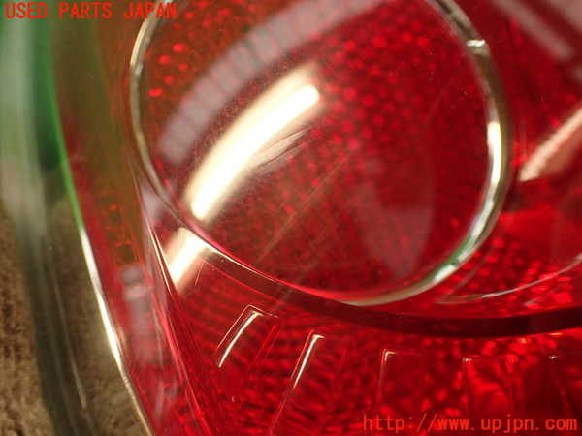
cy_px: 218
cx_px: 291
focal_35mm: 32
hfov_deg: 56.8
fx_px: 538
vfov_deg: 44.2
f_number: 2.4
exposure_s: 1/50
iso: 200
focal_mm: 5.79
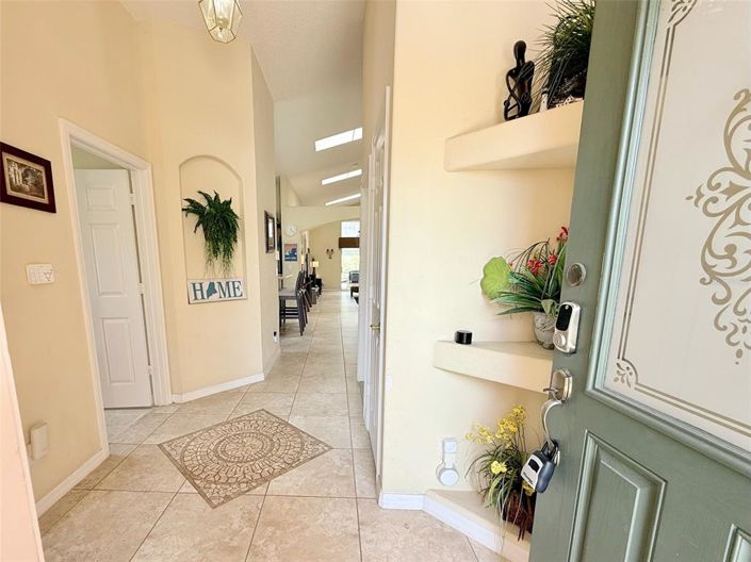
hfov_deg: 102.1
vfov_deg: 85.6
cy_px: 281
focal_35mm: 14
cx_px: 376
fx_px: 304
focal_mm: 2.22
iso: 50
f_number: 2.2
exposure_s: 1/125
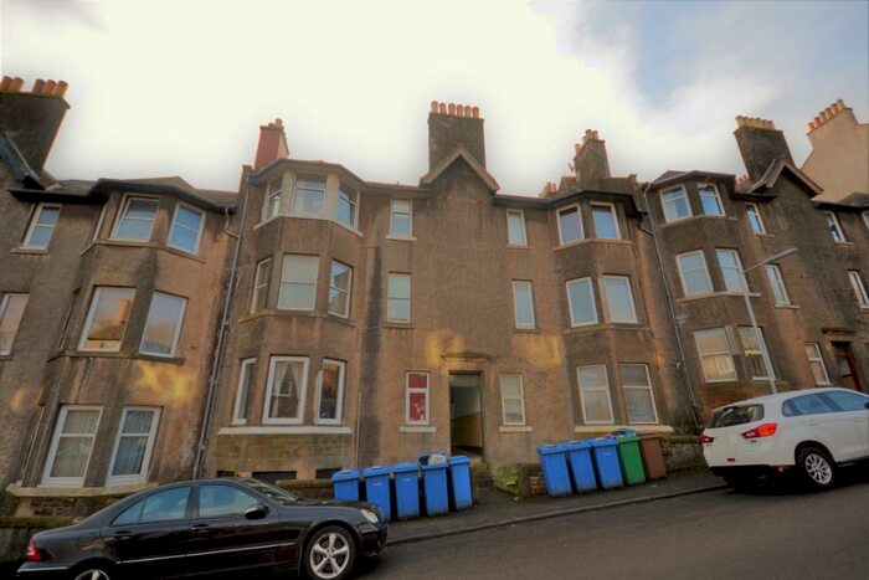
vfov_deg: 77.4
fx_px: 362
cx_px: 434
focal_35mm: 15
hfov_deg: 100.4
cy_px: 290
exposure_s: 1/200
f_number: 4.5
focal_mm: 10
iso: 100
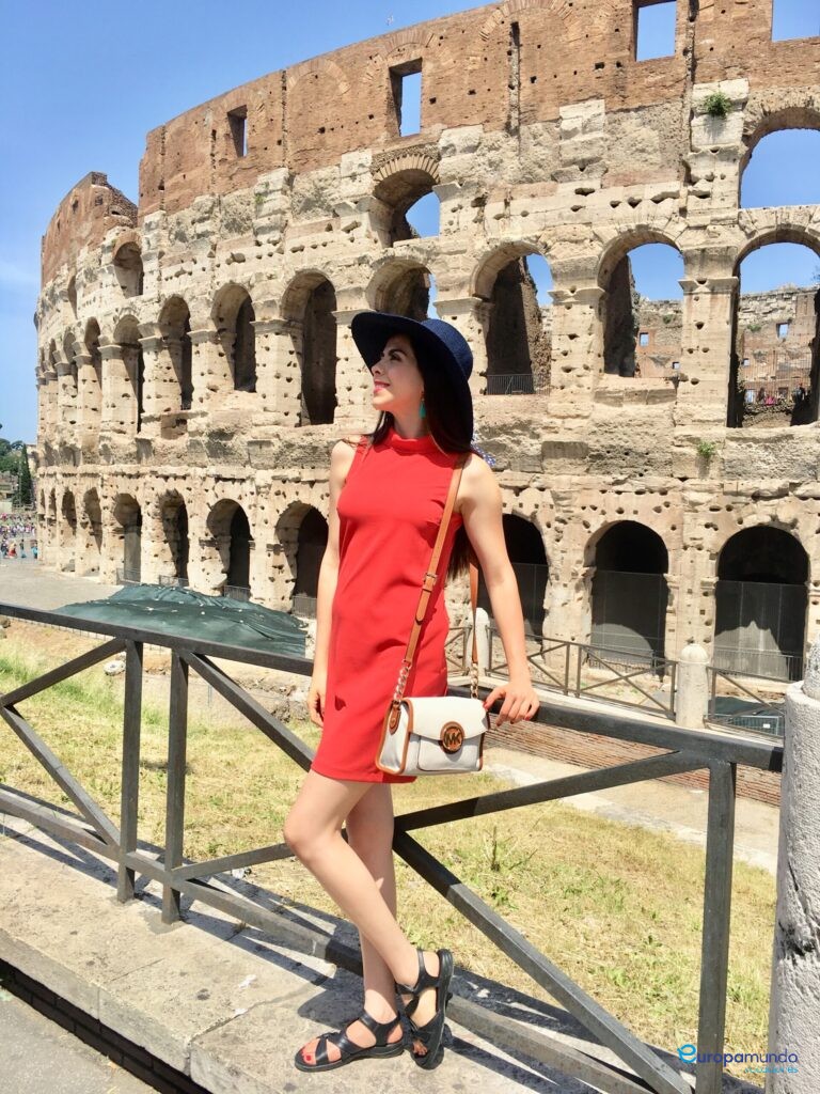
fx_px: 916
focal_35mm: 29
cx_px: 410
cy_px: 547
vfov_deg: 61.7
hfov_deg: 48.2
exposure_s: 1/1570
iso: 25
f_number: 2.2
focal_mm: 4.15
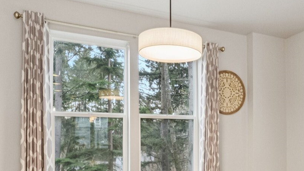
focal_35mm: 33
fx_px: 266
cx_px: 196
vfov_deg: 34.5
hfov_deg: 58.5
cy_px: 137
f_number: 9
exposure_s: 1/30
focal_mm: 10
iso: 1250
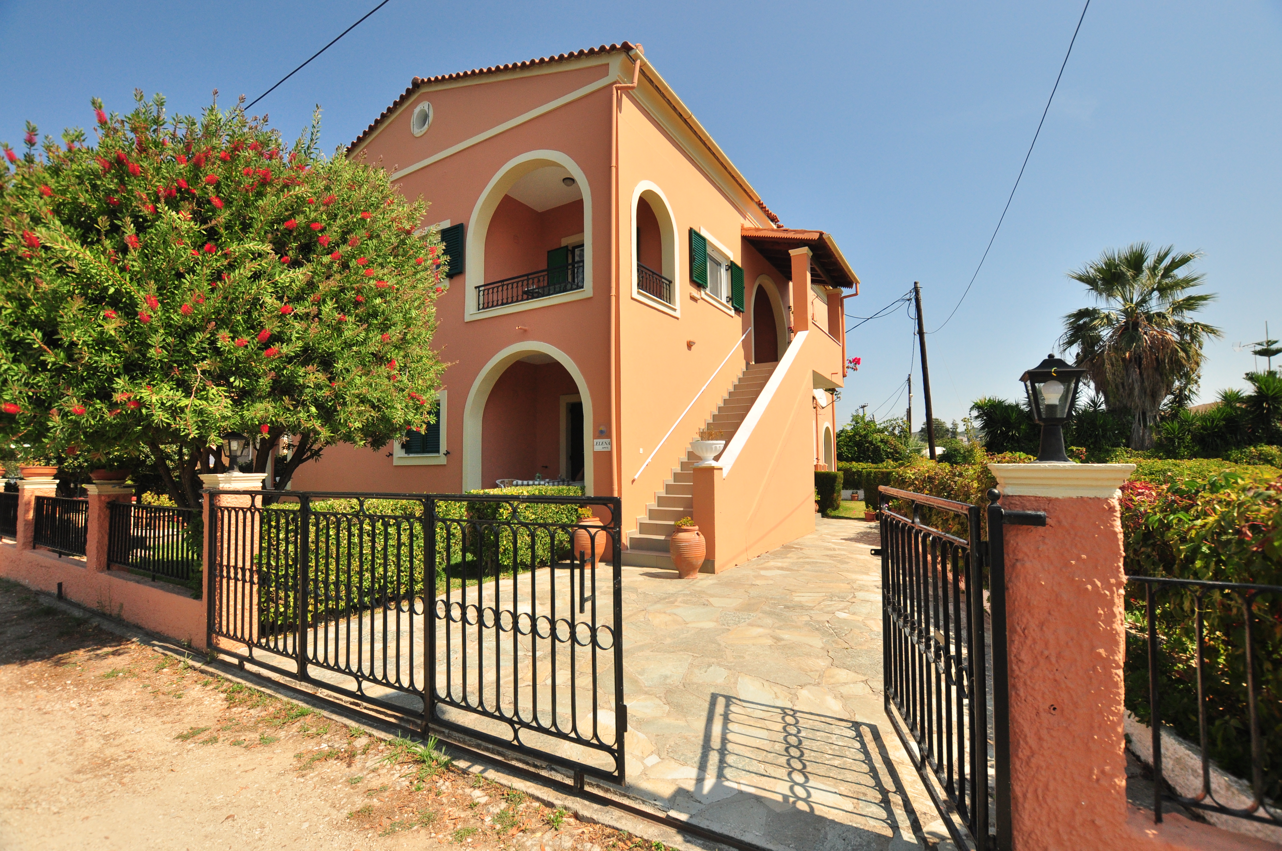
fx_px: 534
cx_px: 641
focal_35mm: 15
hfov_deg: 100.5
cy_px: 426
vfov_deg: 77.2
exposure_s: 1/2500
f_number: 6.3
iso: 400
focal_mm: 10
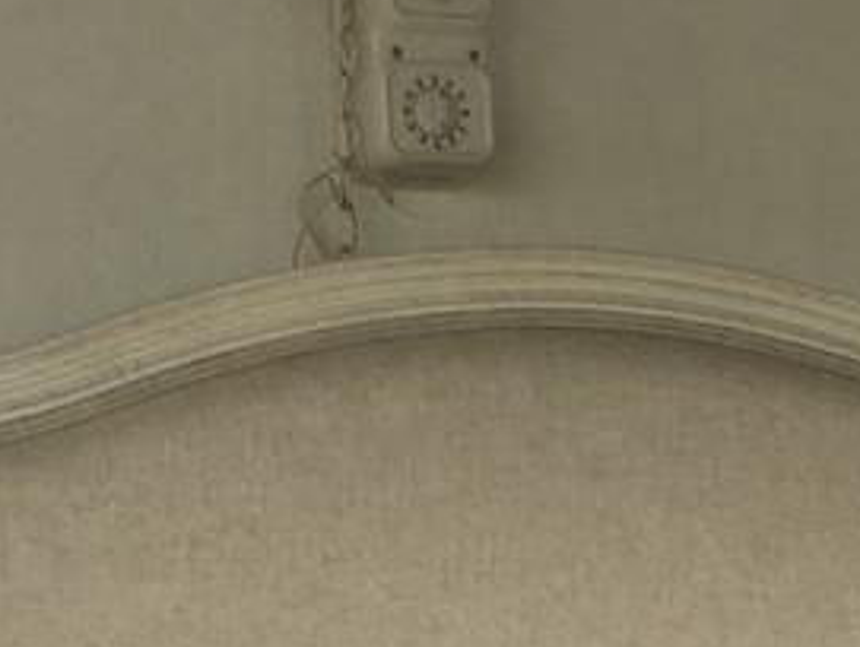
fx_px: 4254
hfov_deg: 11.4
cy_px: 939
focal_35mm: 171
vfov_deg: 8.5
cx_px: 952
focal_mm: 4.15
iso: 25
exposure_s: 1/60
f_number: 2.2
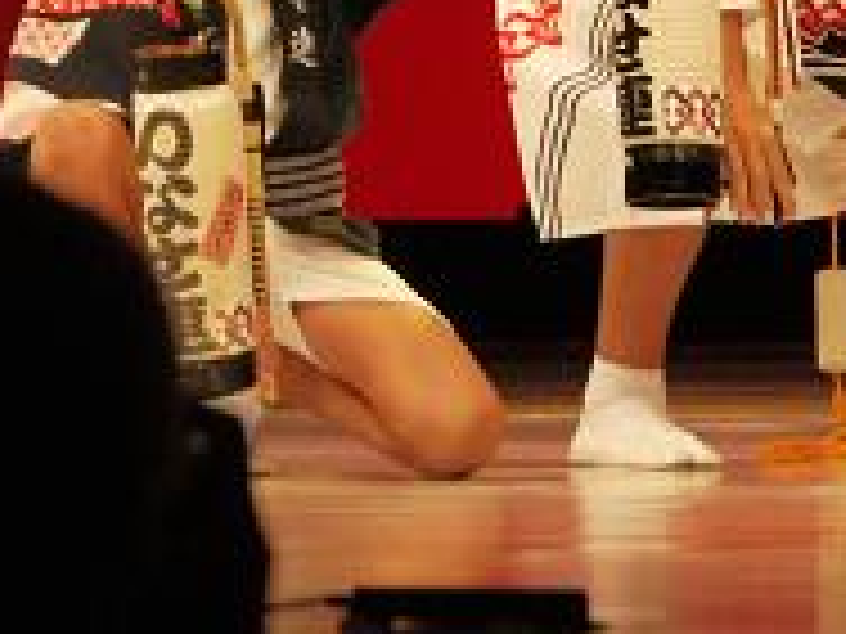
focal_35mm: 547
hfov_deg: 3.6
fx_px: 13368
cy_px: -286
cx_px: 891
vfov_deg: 2.7
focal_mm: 91
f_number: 5.8
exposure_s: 1/160
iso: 800
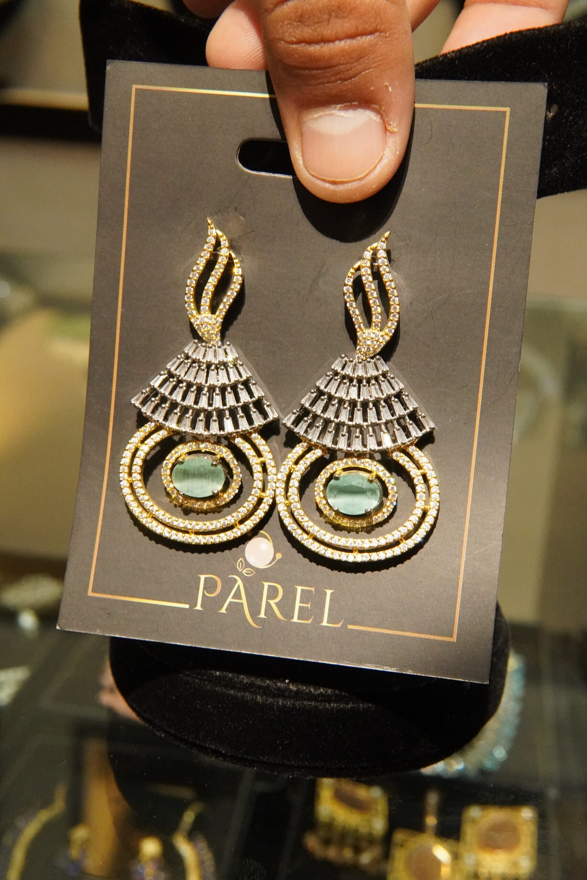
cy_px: 440
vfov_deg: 43.6
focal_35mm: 45
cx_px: 294
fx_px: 1100
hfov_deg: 29.9
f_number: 9
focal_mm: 30
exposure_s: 1/80
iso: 6400
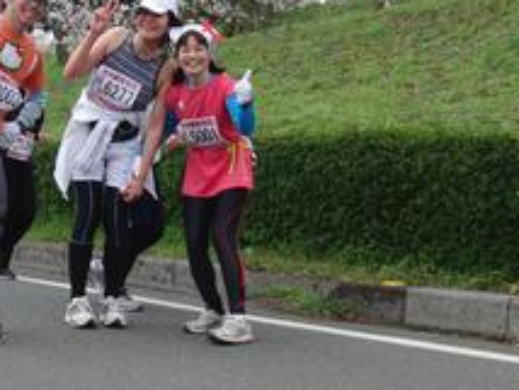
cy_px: 87
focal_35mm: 69
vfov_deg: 21.1
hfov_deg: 27.9
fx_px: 1036
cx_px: 167
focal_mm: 6.42
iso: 100
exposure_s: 1/320
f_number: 3.6
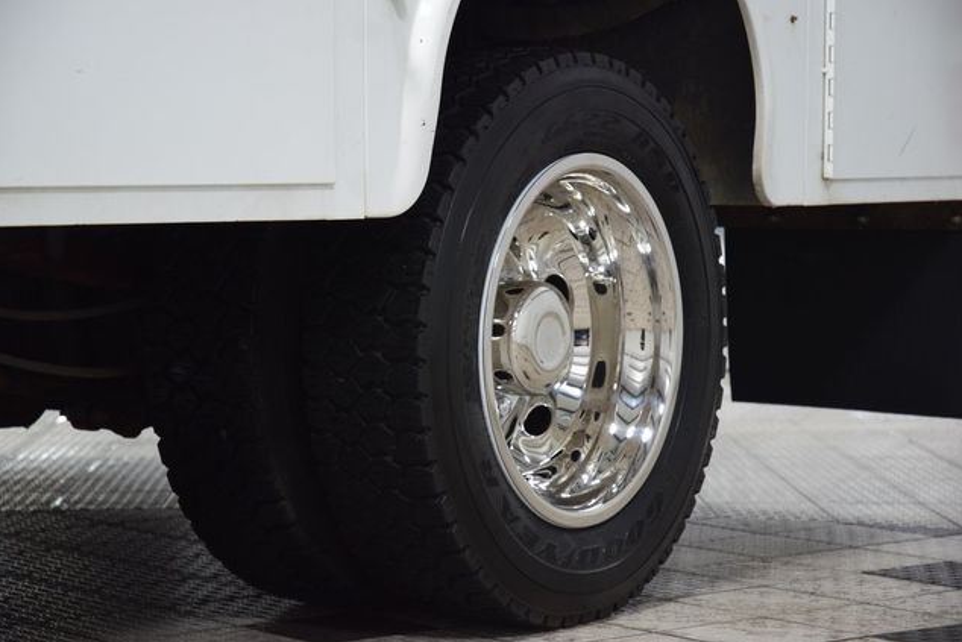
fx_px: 2833
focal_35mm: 106
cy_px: 323
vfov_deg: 12.9
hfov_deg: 19.3
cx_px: 481
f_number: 4.5
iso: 1600
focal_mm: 70
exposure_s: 1/60
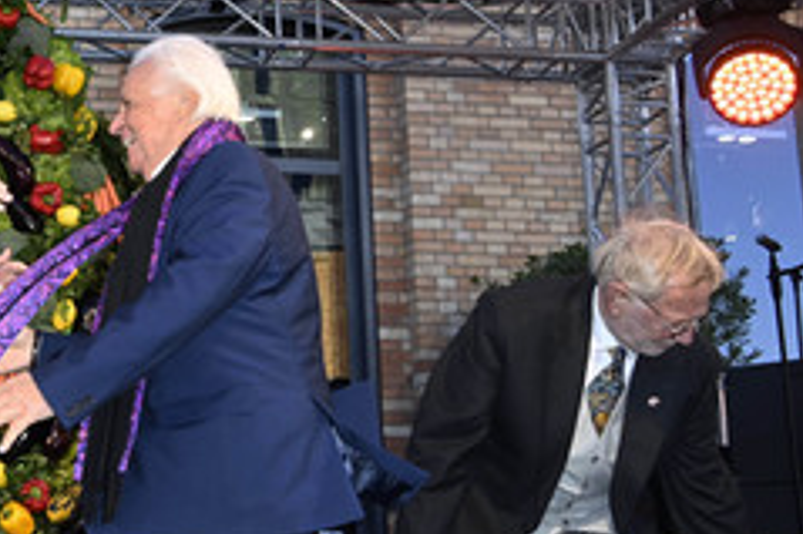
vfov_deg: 20.0
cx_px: 49
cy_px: 275
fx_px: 1516
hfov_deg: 28.3
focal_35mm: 68
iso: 640
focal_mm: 36
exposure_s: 1/250
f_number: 8
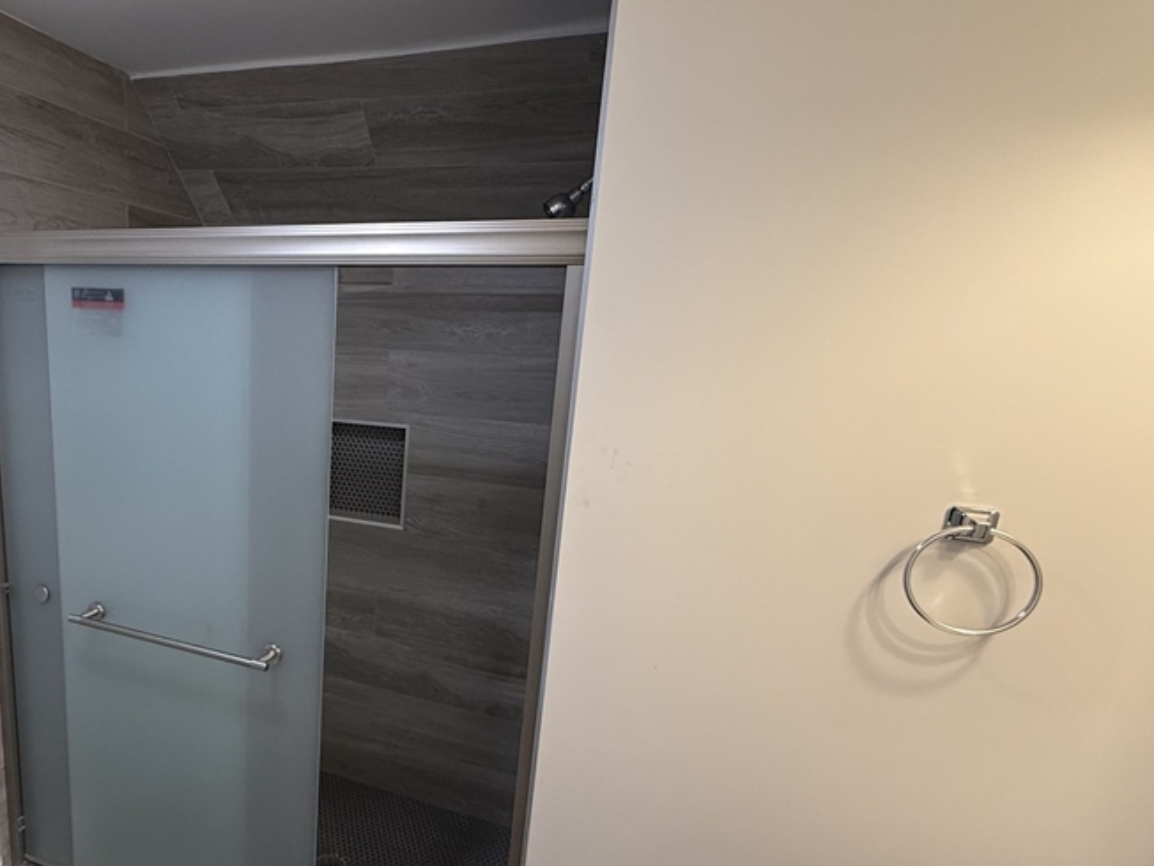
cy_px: 505
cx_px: 365
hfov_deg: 73.5
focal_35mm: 22
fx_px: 733
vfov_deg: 60.7
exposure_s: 1/120
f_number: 2.2
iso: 200
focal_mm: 2.22
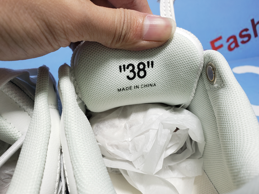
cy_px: 95
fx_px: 202
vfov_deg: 51.3
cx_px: 132
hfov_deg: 65.3
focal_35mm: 27
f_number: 2.4
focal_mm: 4.3
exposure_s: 1/188
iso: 50
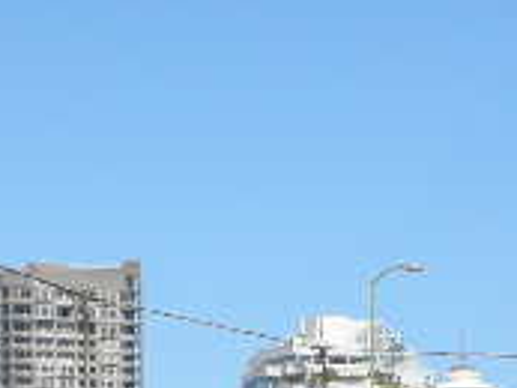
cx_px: 403
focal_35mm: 389
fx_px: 5814
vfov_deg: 3.8
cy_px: 663
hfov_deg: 5.1
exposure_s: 1/210
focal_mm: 17.4
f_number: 5.4
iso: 50
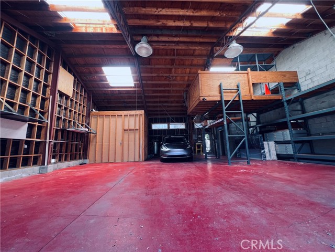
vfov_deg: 89.9
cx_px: 168
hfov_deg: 106.2
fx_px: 126
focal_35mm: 13
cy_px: 126
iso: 80
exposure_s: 1/99
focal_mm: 1.57
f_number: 1.8
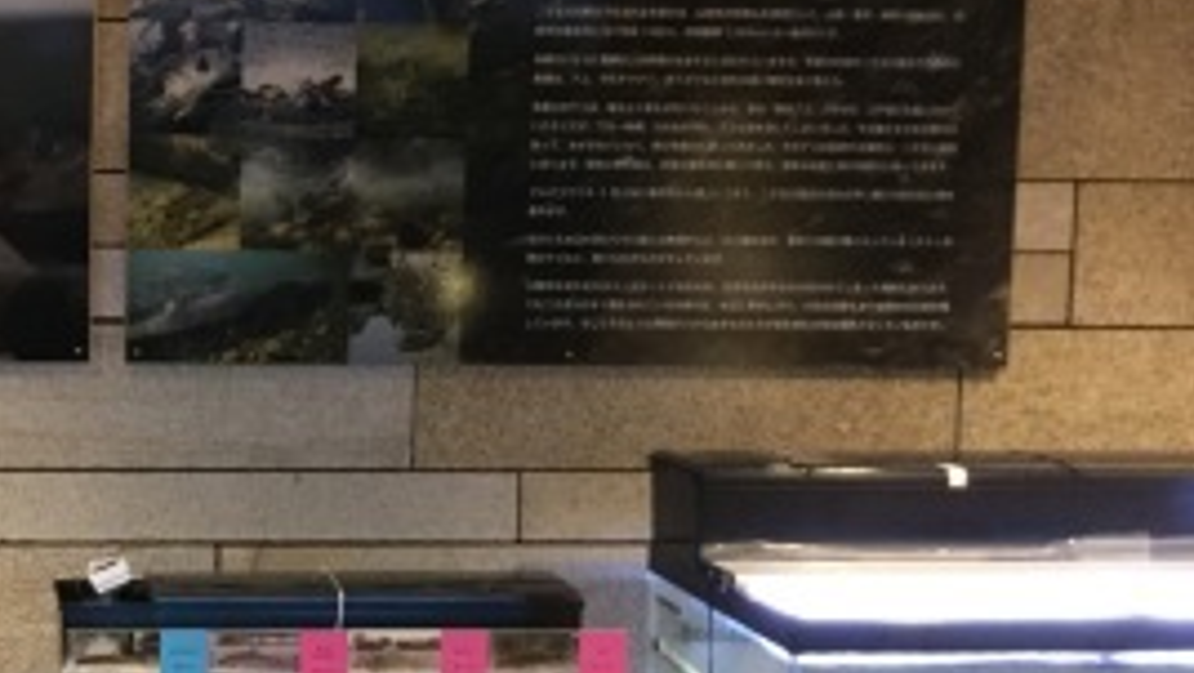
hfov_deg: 31.6
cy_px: 345
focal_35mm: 63
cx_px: 107
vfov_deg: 19.1
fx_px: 1995
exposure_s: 1/24
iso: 200
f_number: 2.4
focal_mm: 3.3
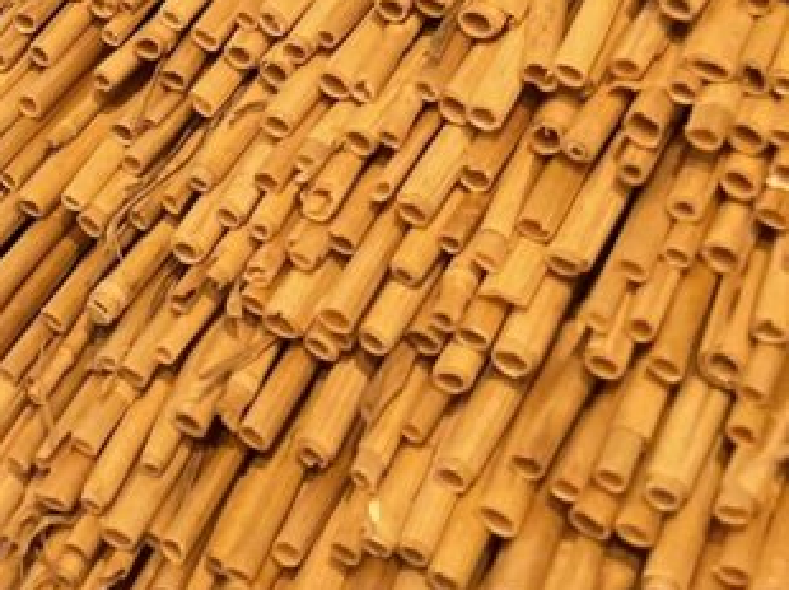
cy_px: -173
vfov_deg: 16.2
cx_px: -392
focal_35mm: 86
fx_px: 1959
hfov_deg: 19.8
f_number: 1.6
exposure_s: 1/50
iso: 250
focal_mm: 4.2
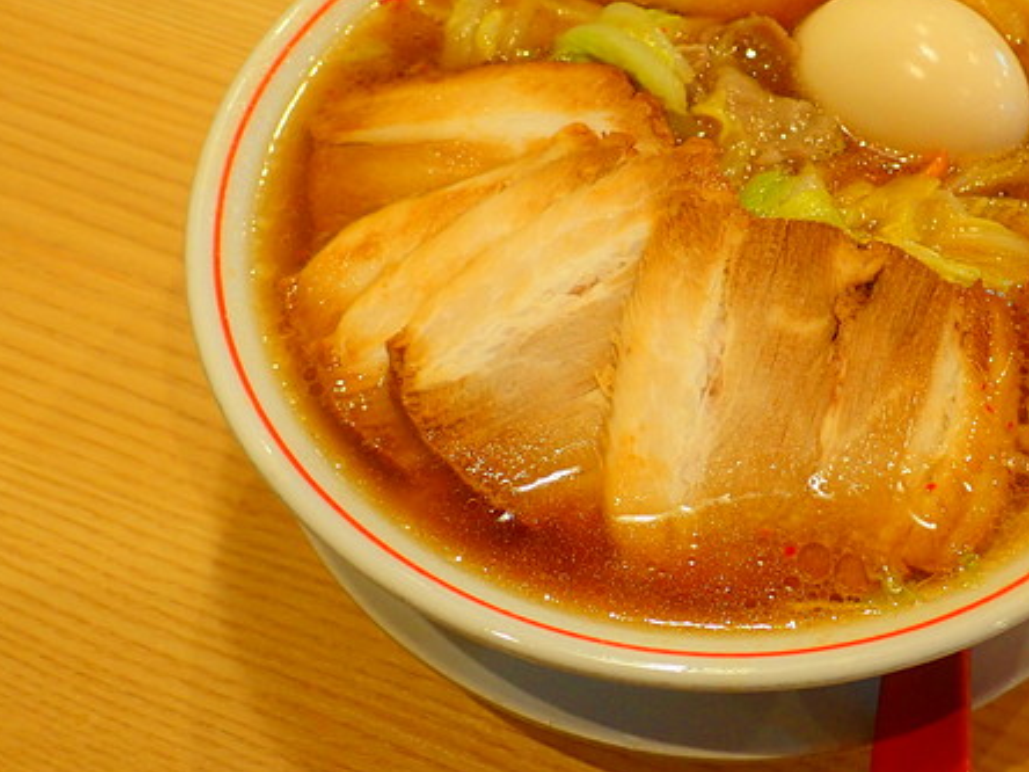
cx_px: 679
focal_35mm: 54
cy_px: 345
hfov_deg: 35.2
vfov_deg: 27.0
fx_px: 1605
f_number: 2.8
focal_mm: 7.34
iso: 200
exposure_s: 1/40
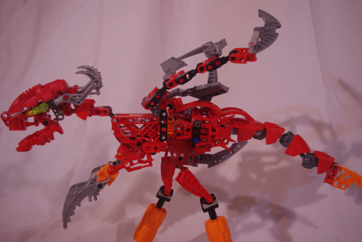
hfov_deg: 49.6
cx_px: 181
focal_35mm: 39
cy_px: 121
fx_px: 392
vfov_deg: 34.2
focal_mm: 26.25
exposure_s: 1/4
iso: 100
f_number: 4
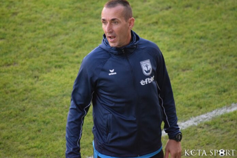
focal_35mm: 450
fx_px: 2962
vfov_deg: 3.1
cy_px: 79
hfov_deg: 4.6
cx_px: 118
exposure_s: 1/500
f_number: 5.6
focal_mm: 300
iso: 3200
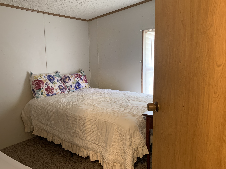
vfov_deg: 48.2
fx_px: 189
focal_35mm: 29
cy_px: 83
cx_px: 109
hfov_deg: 61.6
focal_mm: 4.25
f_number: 1.8
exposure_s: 1/40
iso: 320
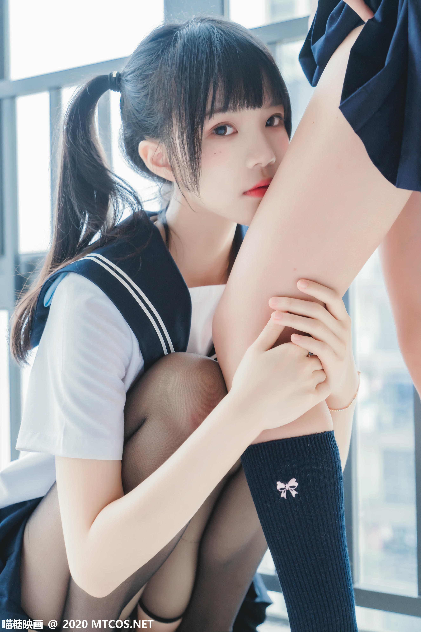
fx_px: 964
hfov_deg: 24.6
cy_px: 316
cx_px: 210
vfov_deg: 36.2
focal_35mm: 55
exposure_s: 1/50
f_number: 4
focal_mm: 55
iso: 1250
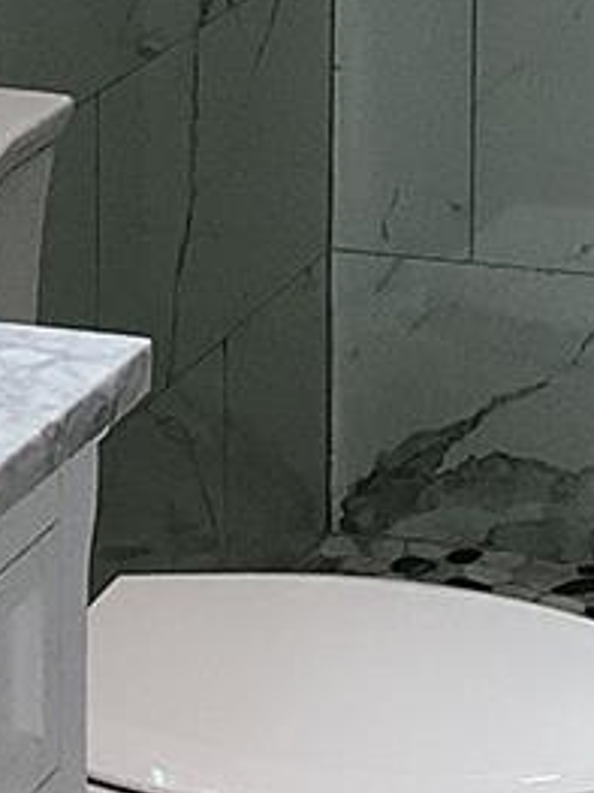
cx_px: 681
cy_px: -166
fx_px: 4145
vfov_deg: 10.7
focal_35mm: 181
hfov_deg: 8.1
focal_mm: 3.3
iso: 50
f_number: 2.4
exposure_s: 1/120
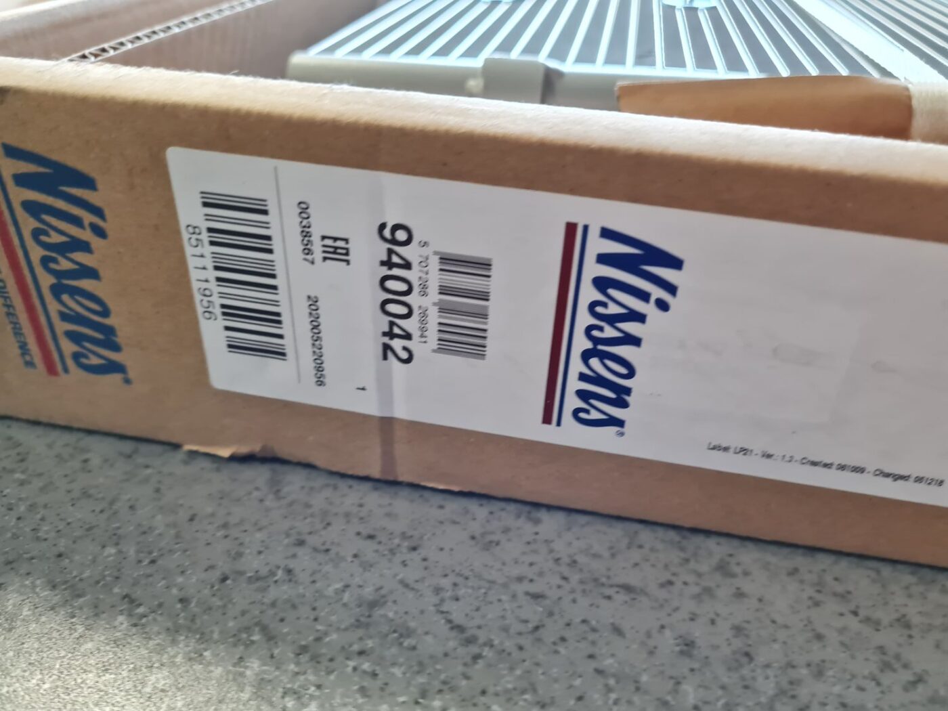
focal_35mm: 26
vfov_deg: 53.1
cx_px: 474
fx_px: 712
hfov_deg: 67.3
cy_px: 356
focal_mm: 5.4
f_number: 1.8
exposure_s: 1/50
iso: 250
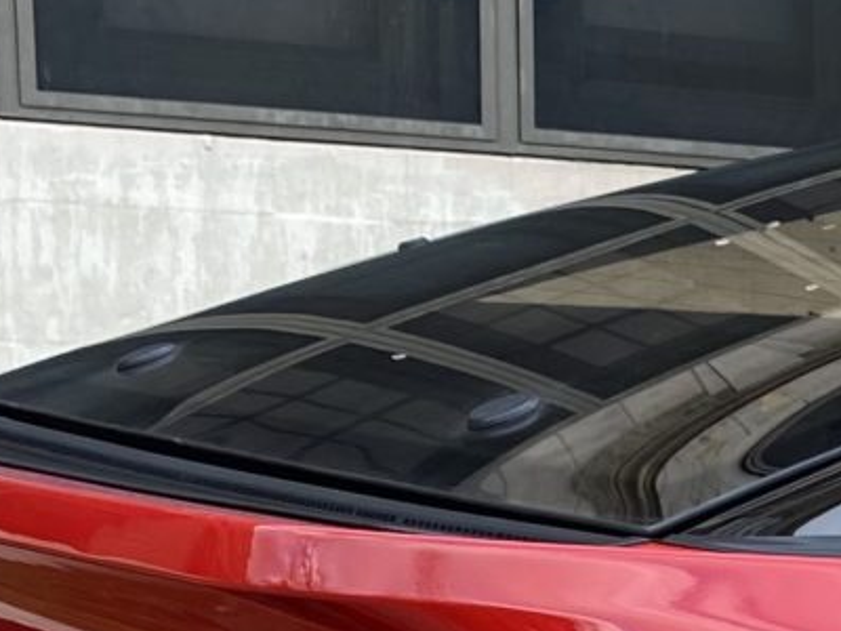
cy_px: 1054
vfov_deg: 10.6
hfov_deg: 13.0
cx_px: 1650
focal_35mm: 133
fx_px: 3231
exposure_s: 1/287
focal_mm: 4.25
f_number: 1.8
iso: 32
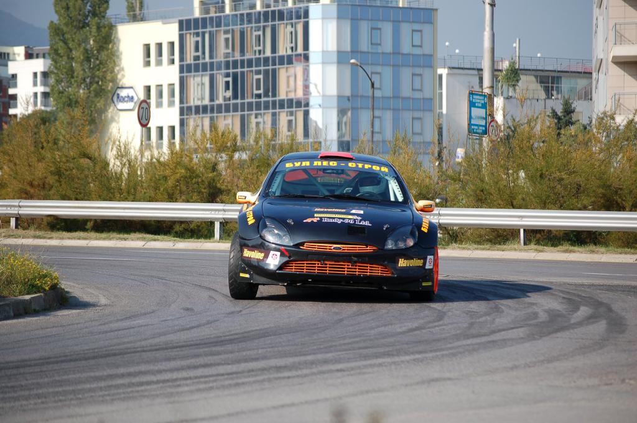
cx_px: 318
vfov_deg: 8.7
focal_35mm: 158
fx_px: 2785
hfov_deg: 13.1
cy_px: 212
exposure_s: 1/1000
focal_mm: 105
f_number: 4.8
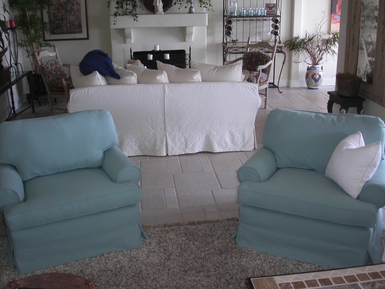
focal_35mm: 38
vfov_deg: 37.7
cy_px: 144
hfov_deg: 49.0
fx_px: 423
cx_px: 192
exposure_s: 1/30
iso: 100
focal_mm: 7.8
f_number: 2.8
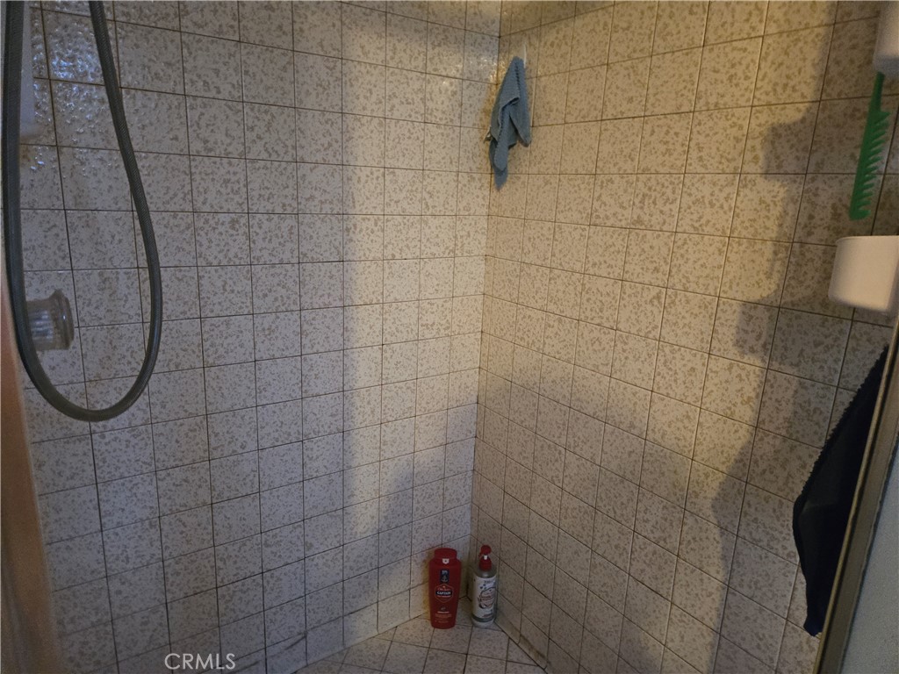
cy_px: 337
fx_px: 597
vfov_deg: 58.9
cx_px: 450
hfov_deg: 73.9
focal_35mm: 23
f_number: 1.8
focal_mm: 5.4
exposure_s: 1/60
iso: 1000
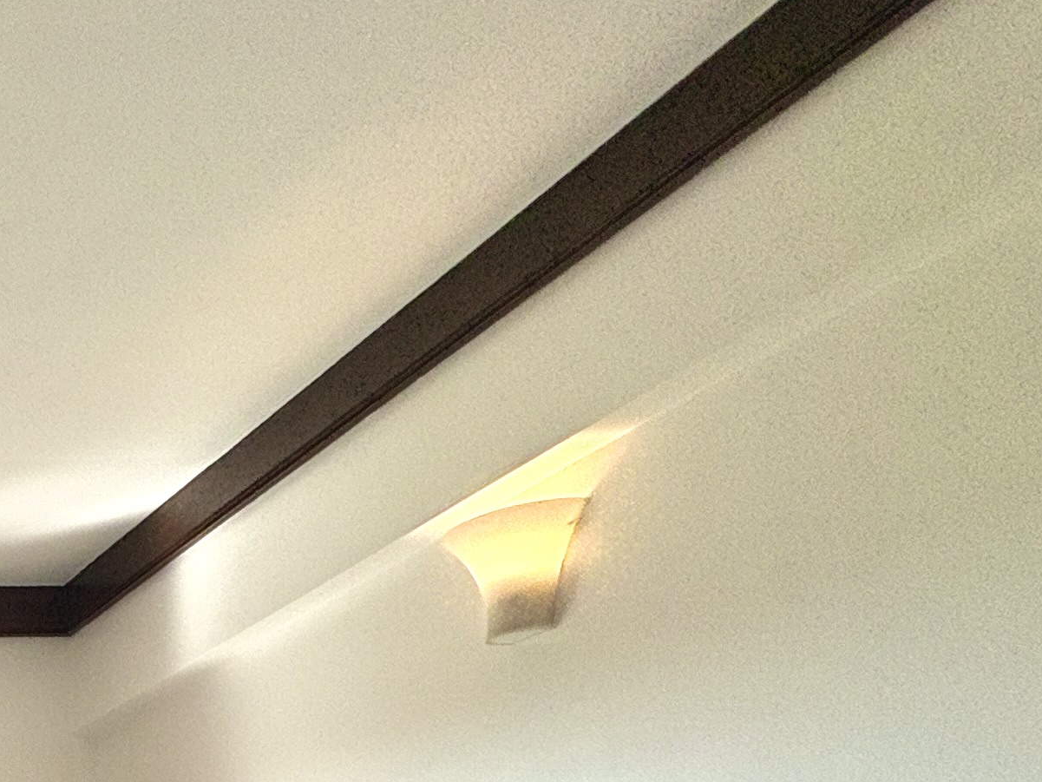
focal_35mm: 47
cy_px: 1095
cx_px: -668
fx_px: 1415
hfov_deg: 25.1
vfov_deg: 25.3
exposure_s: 1/515
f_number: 2.2
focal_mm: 2.22
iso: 64
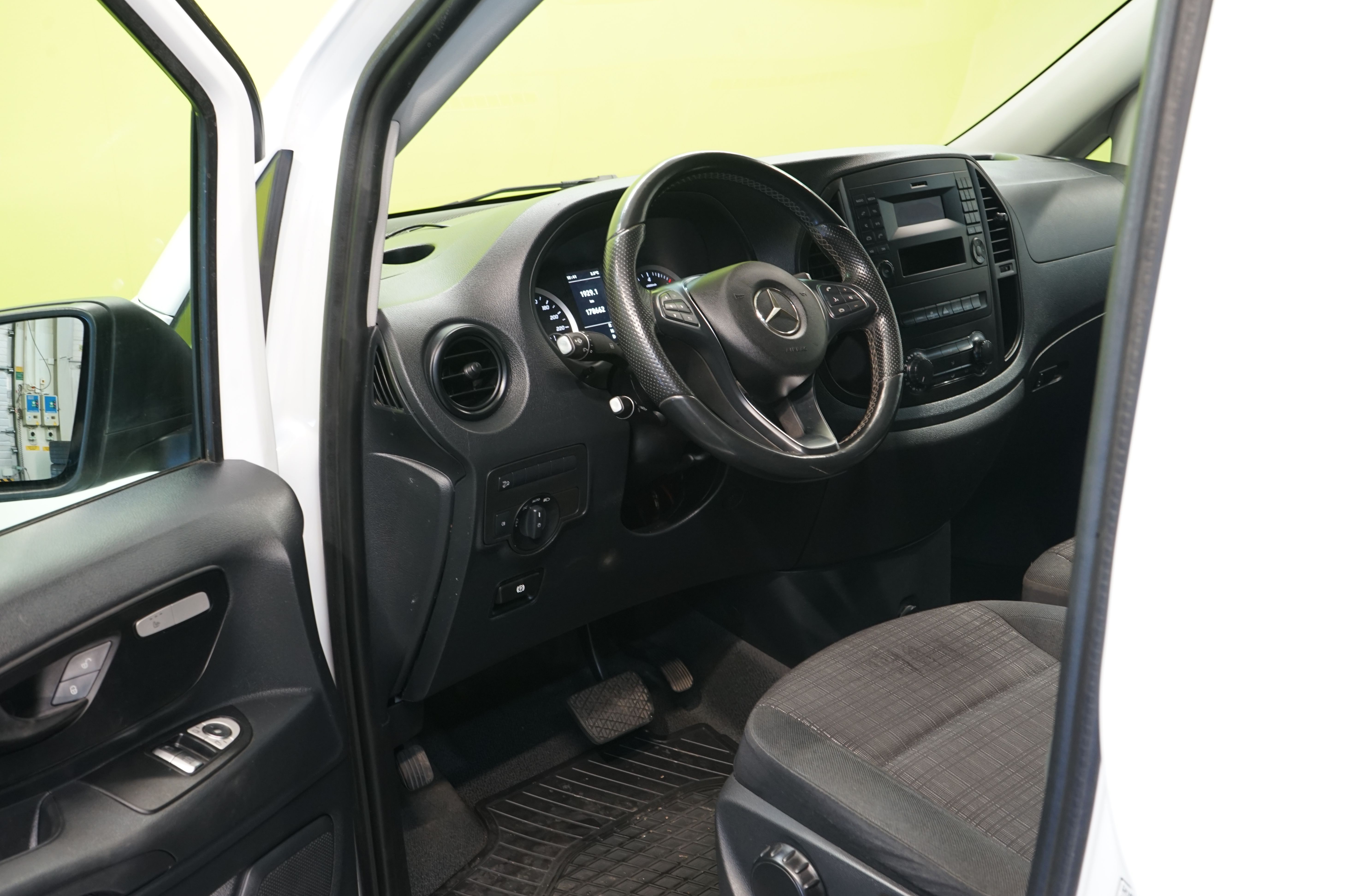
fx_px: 1345
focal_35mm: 36
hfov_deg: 53.1
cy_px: 445
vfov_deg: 36.9
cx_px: 659
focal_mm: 35
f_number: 8
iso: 800
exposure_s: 1/6
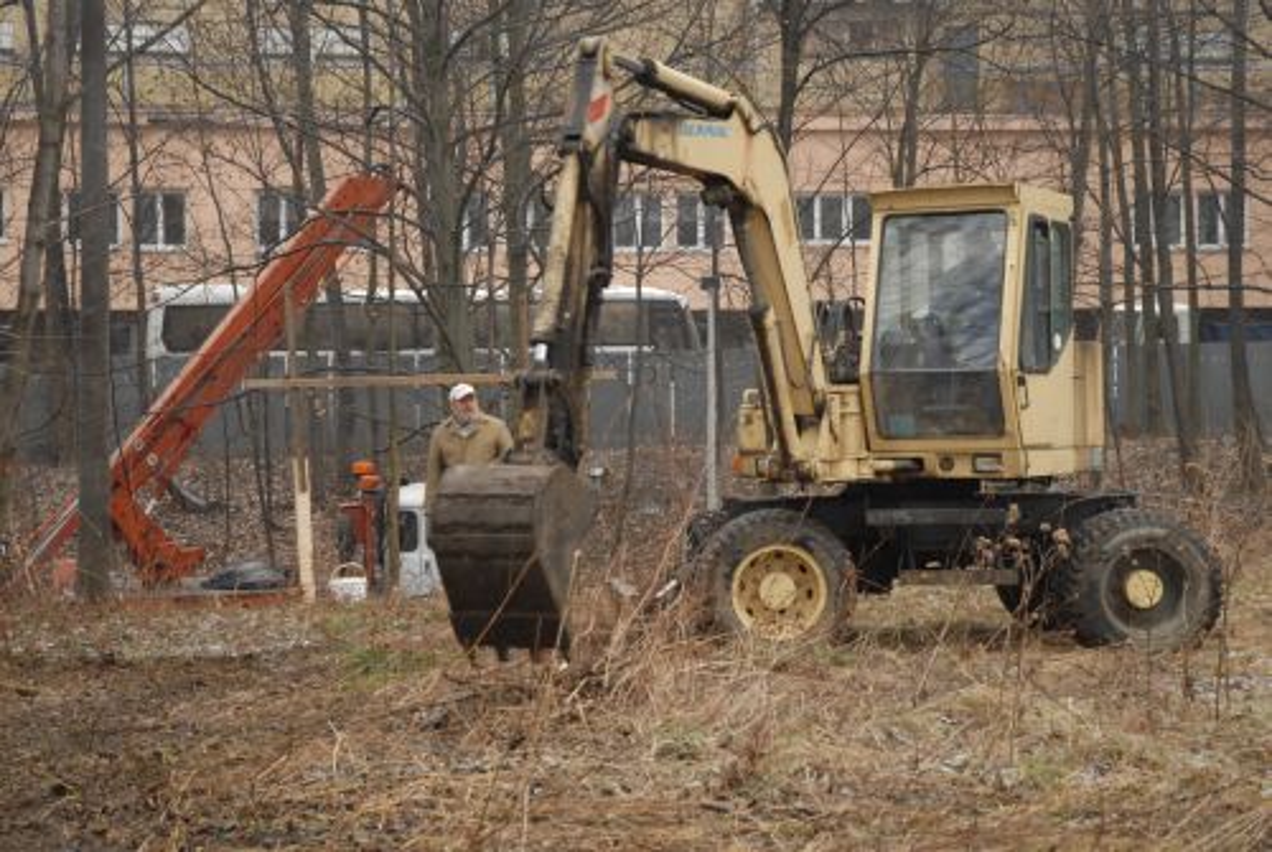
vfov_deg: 18.2
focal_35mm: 75
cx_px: 636
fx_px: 2654
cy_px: 426
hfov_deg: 27.0
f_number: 4.5
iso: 800
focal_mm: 50
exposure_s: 1/40
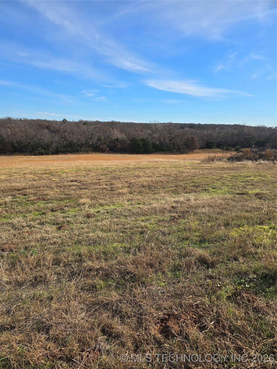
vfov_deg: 73.9
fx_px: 245
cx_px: 138
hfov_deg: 58.9
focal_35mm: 23
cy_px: 184
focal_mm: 6.3
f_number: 1.7
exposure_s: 1/820
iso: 12
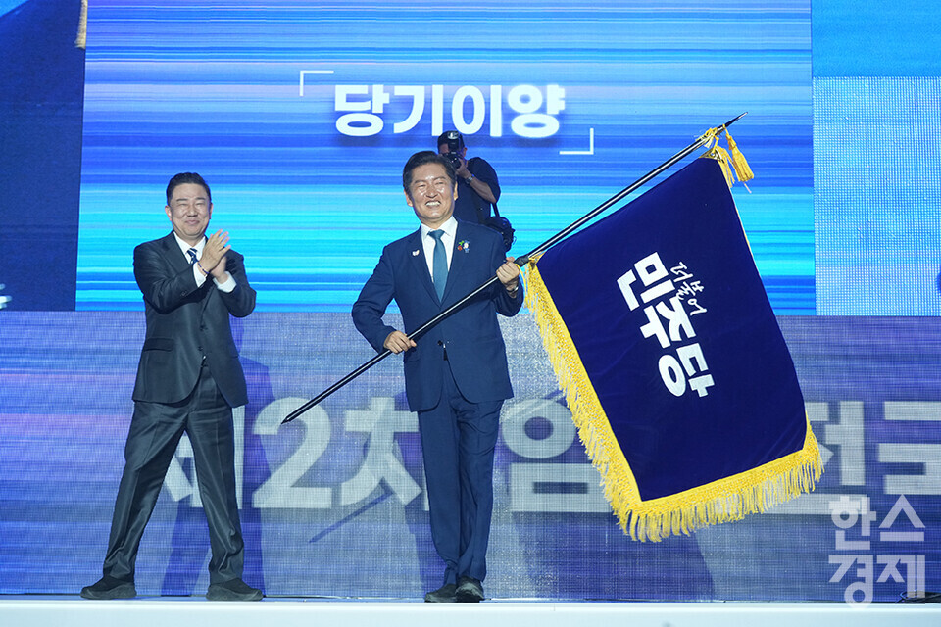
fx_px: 1830
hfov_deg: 28.8
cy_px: 314
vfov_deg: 19.5
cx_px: 470
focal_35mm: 70
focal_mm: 70
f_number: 10
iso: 2500
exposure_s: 1/160
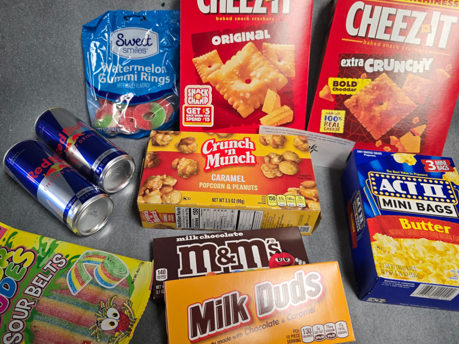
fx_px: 358
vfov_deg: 51.3
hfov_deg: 65.1
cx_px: 204
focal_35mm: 27
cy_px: 170
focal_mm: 6.3
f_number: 1.7
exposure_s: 1/120
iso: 250
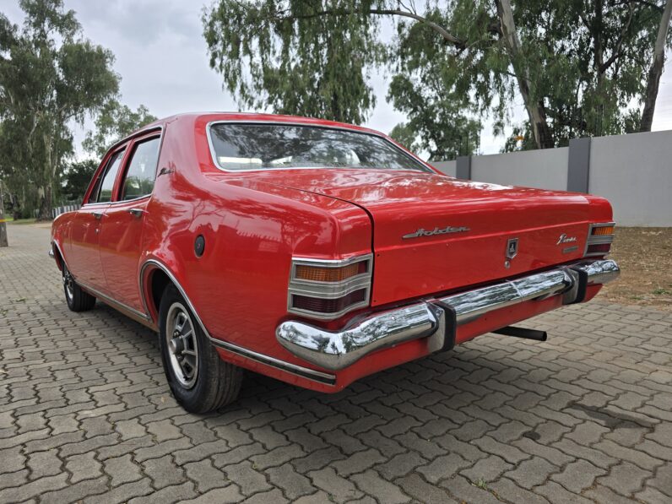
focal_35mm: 23
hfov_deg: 73.9
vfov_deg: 58.9
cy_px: 252
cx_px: 336
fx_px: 446
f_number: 1.7
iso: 12
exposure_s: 1/180
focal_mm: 6.3
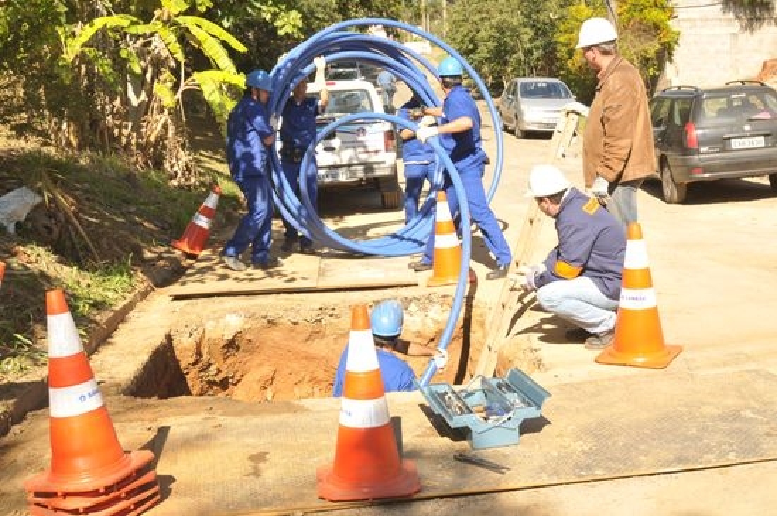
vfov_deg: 25.7
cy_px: 258
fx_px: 1131
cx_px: 388
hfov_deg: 37.9
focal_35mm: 52
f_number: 10
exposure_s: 1/100
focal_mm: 35
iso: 200
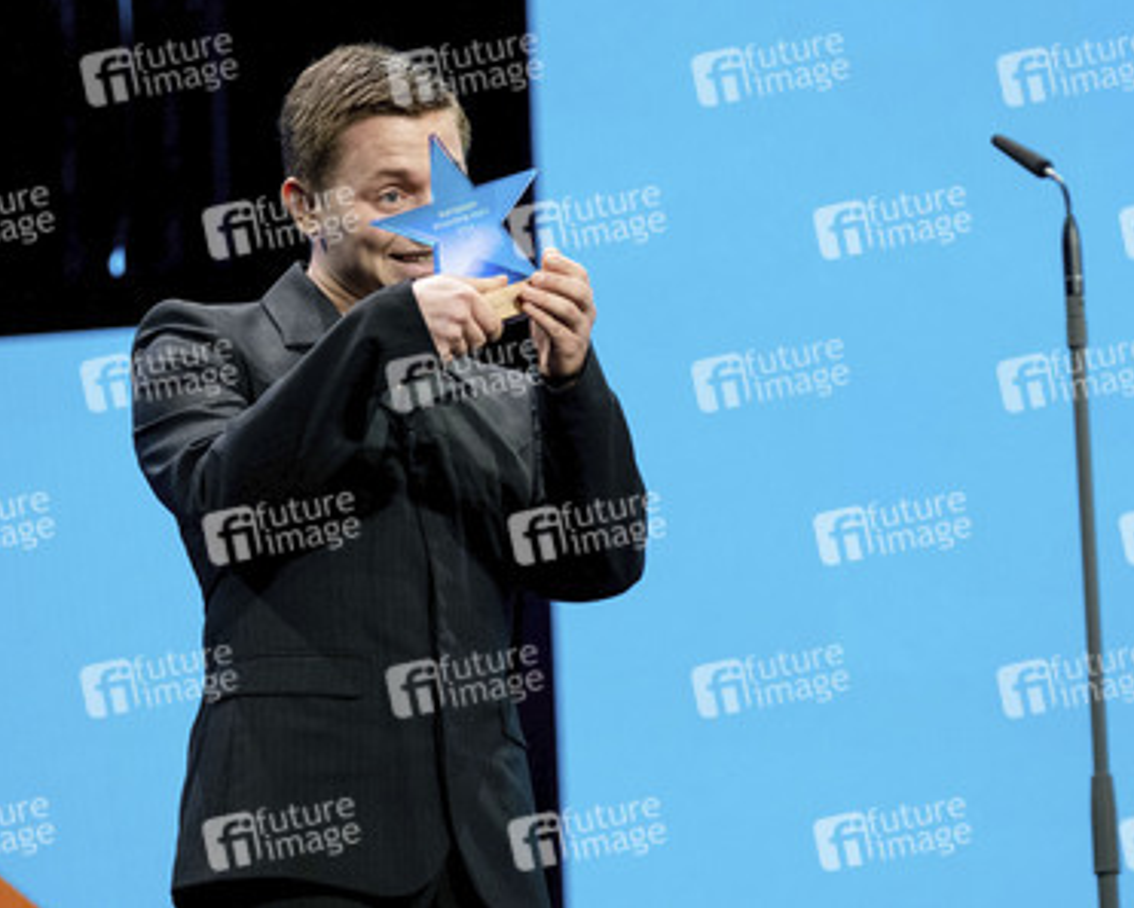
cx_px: 506
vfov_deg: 7.3
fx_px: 7117
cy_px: 452
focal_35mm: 212
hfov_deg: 9.1
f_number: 2.8
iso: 2500
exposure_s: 1/300
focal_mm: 124.3
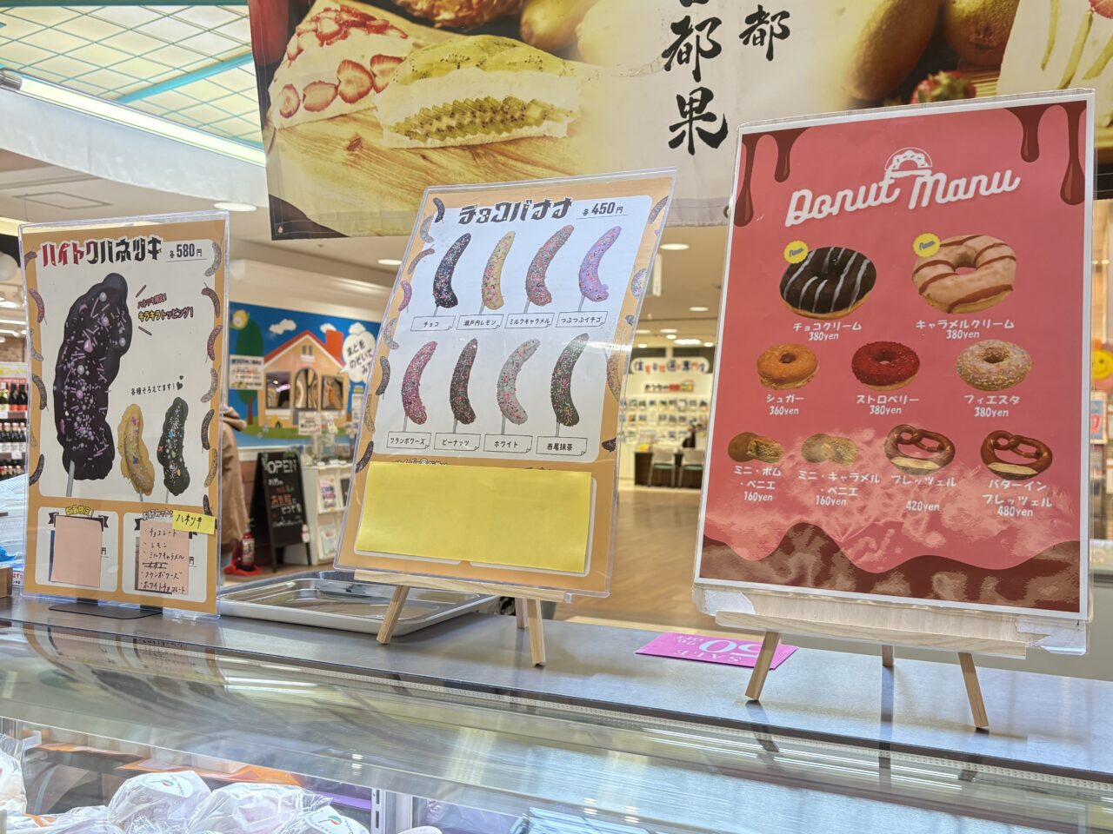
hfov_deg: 67.3
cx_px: 556
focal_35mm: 26
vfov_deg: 53.1
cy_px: 417
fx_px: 836
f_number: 1.6
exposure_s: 1/114
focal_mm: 5.96
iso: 125
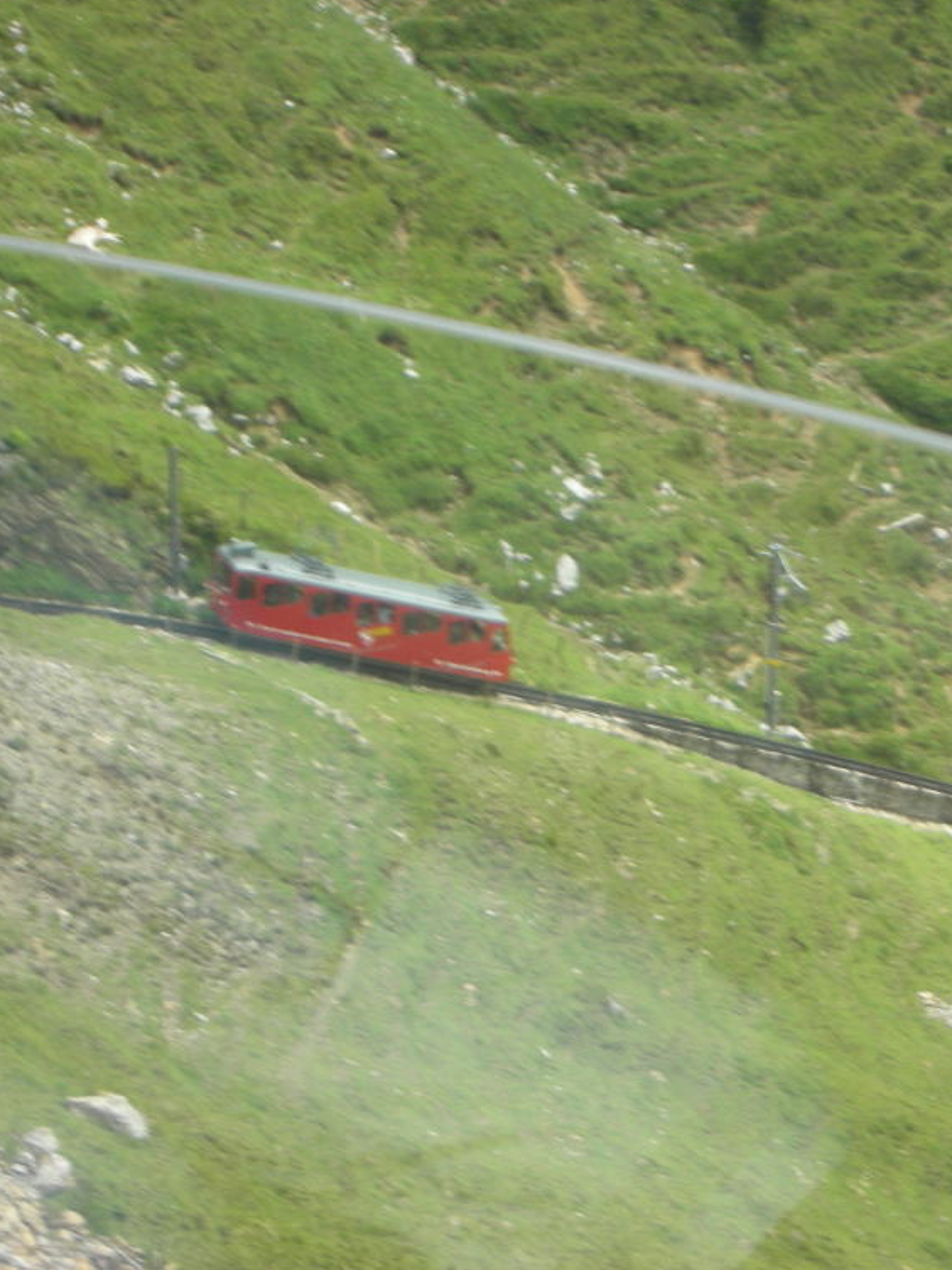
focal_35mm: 143
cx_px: 535
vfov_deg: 13.8
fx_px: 5244
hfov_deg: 10.4
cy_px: 637
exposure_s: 1/60.3
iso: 66
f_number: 5.4
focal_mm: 17.4
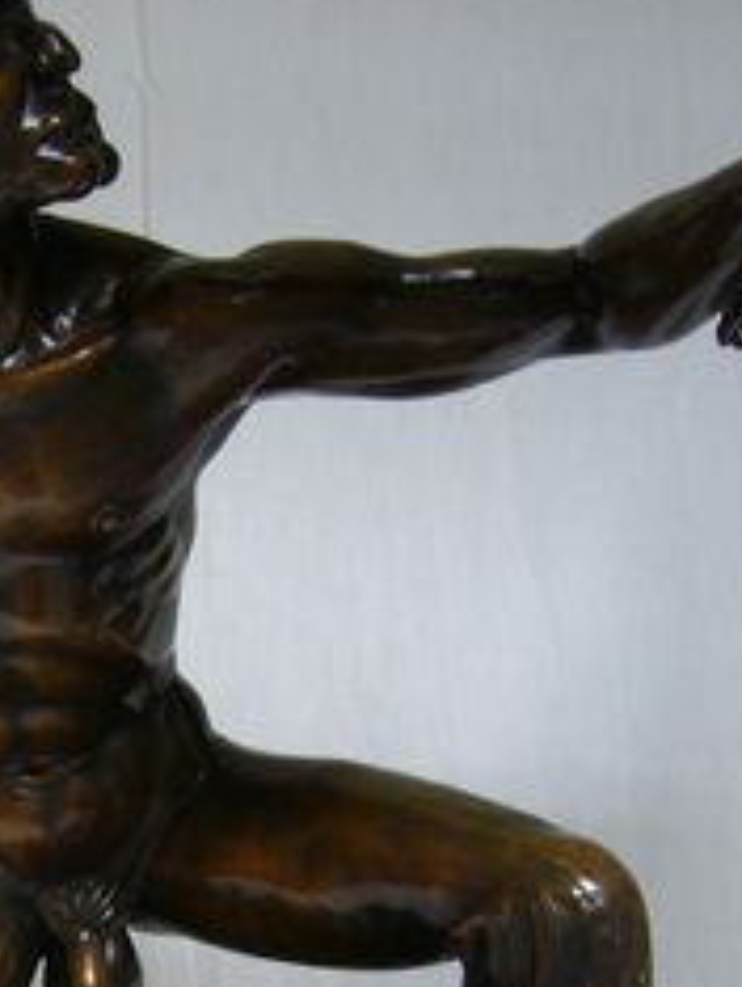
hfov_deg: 18.9
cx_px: -8
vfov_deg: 25.2
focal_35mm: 76
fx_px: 2168
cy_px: 774
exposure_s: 1/25
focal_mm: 5.8
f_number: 2.8
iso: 100
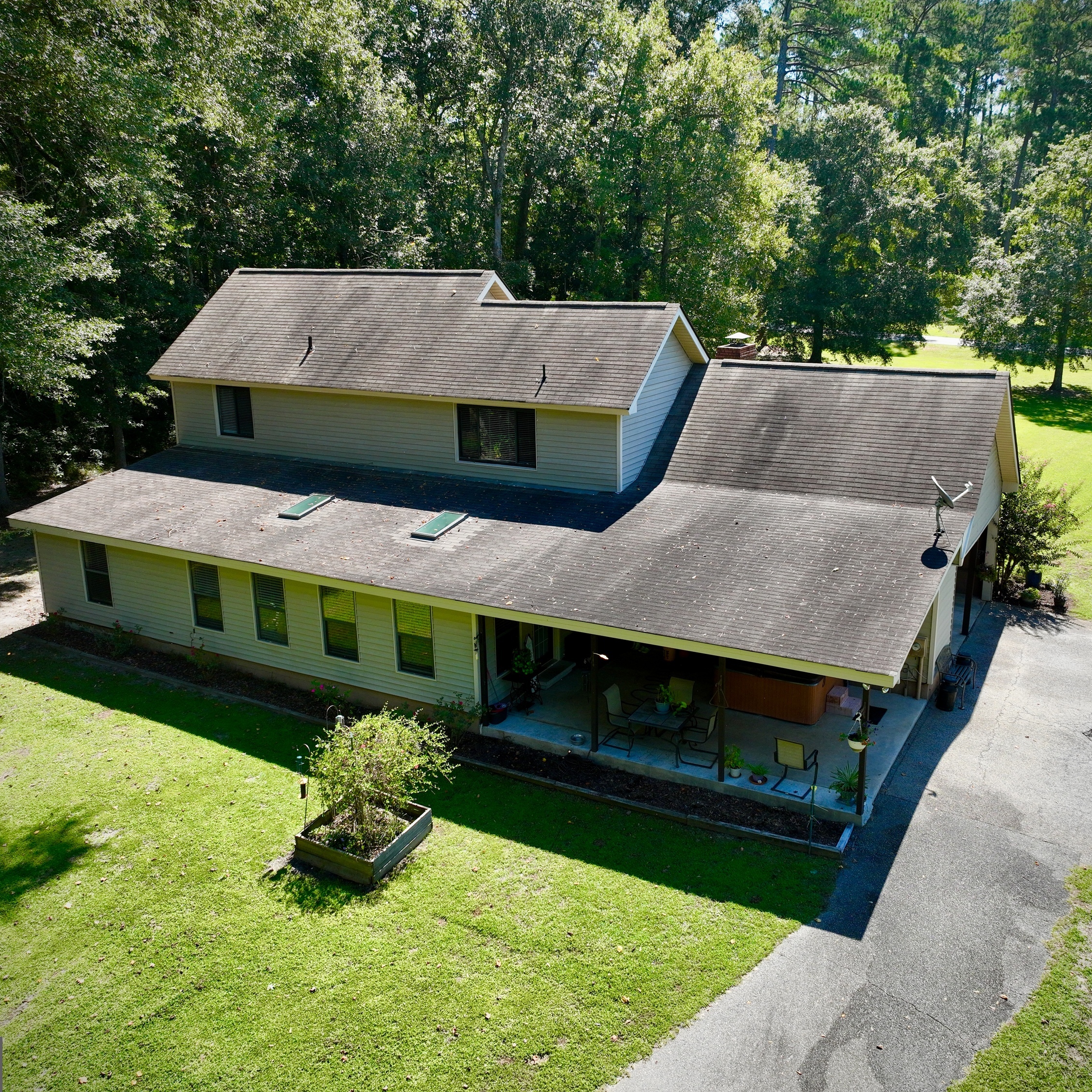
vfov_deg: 55.6
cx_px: 581
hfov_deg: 55.6
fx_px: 1035
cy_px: 533
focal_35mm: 29
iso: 130
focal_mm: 12.29
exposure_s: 1/1000
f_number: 2.8
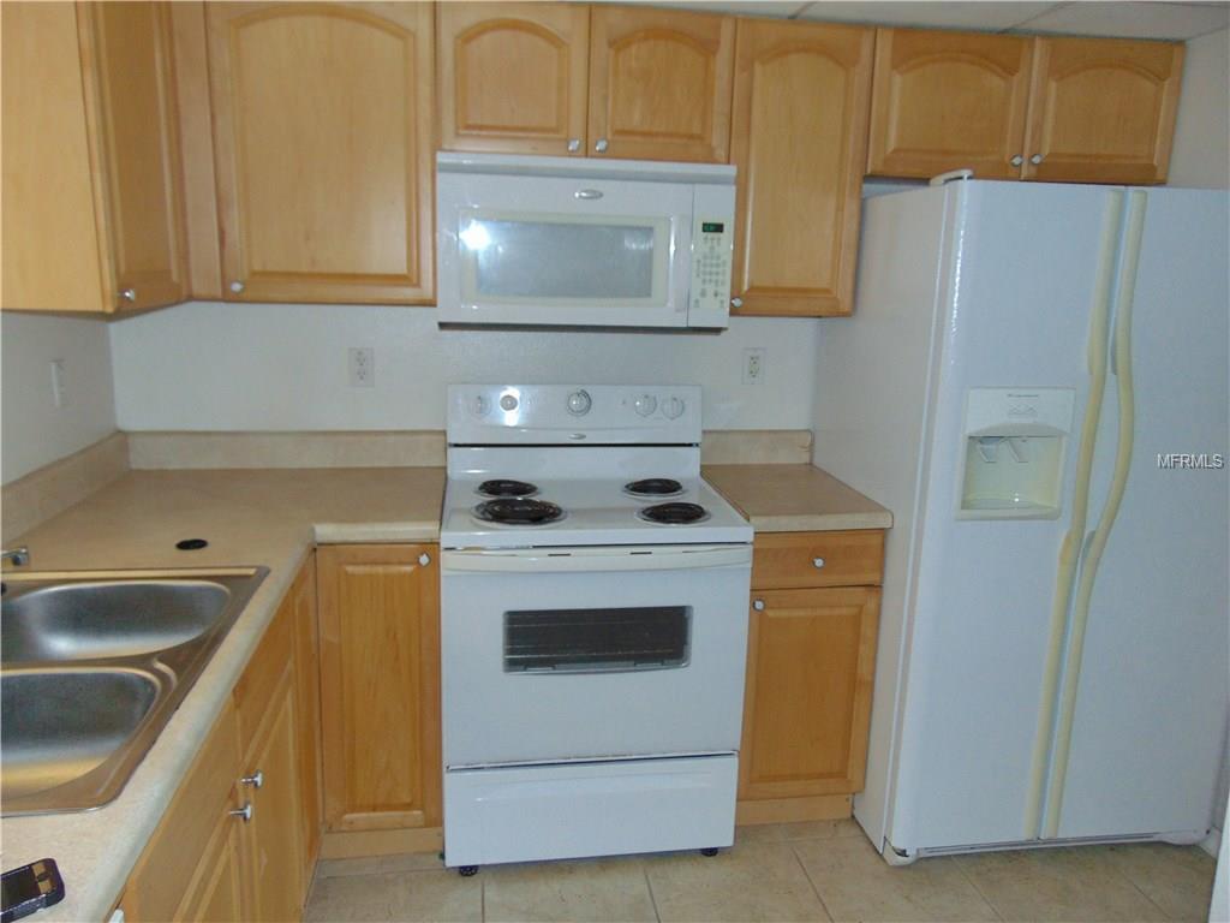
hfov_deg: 69.4
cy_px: 462
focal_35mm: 25
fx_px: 888
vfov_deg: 54.9
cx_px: 615
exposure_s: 1/30
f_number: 3
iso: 200
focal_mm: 4.5
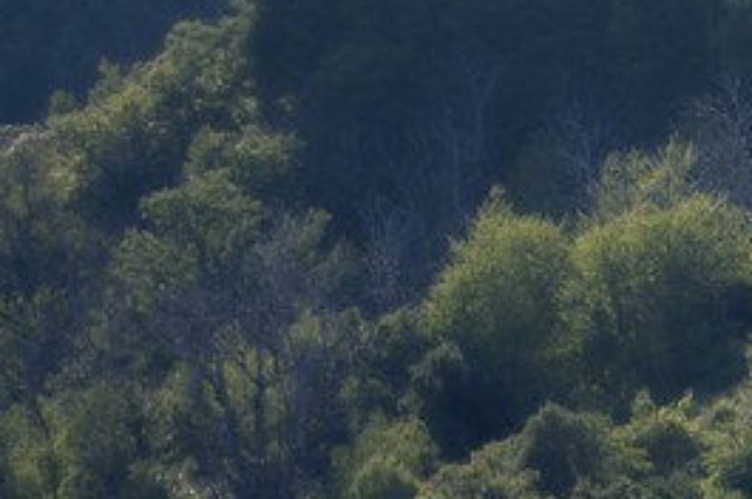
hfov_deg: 1.7
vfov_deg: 1.1
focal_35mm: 1209
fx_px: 25223
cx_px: 2137
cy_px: -6
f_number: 6.3
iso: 200
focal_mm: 200
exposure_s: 1/320
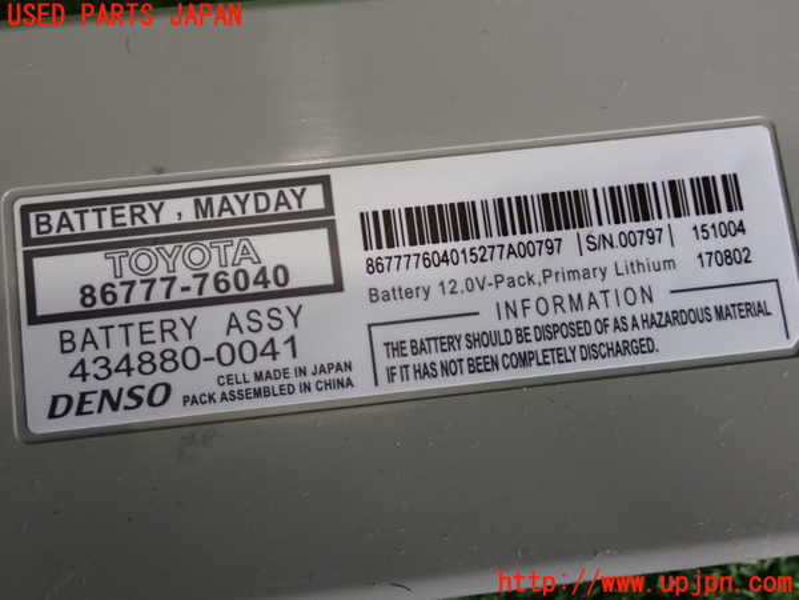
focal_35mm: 54
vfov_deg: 27.0
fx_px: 1246
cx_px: 400
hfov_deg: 35.5
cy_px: 300
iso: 400
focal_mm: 9.65
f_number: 3.3
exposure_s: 1/50
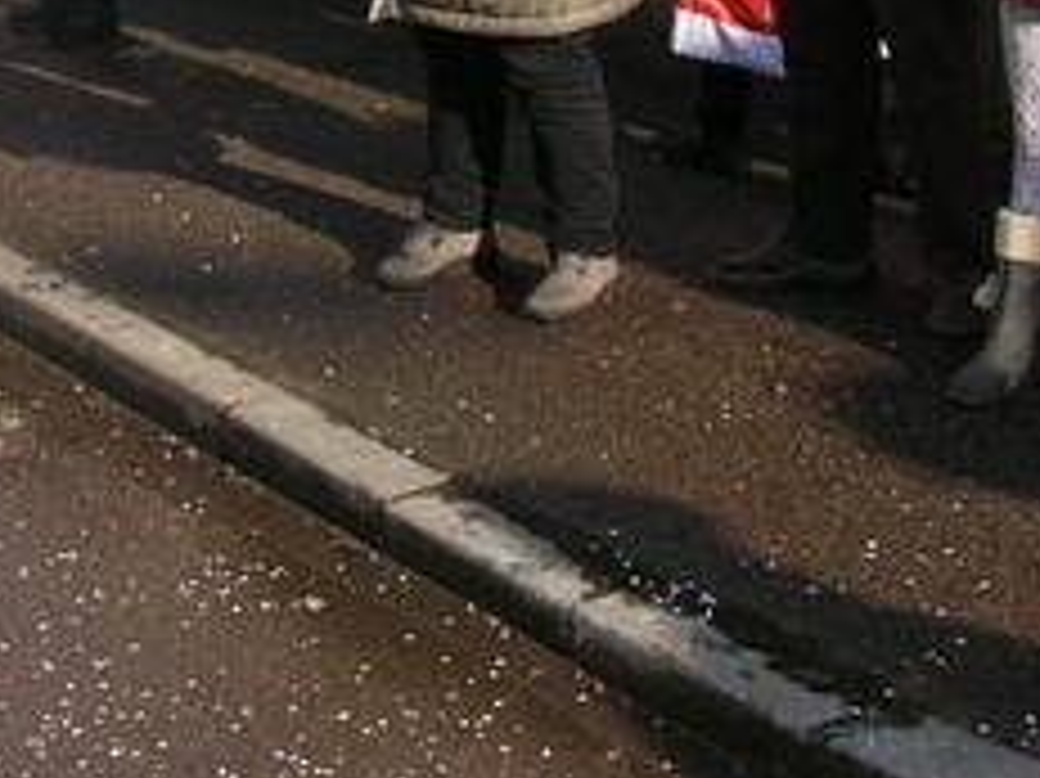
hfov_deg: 19.7
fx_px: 2913
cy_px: -261
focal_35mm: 97
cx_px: 32
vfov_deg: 14.5
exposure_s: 1/167
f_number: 5.6
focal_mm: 5.8
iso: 50
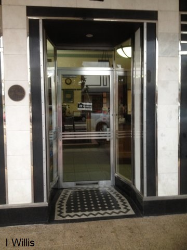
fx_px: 252
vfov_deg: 52.6
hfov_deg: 40.7
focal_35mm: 35
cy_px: 125
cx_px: 94
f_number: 2.4
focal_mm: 4.28
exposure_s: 1/20
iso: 100
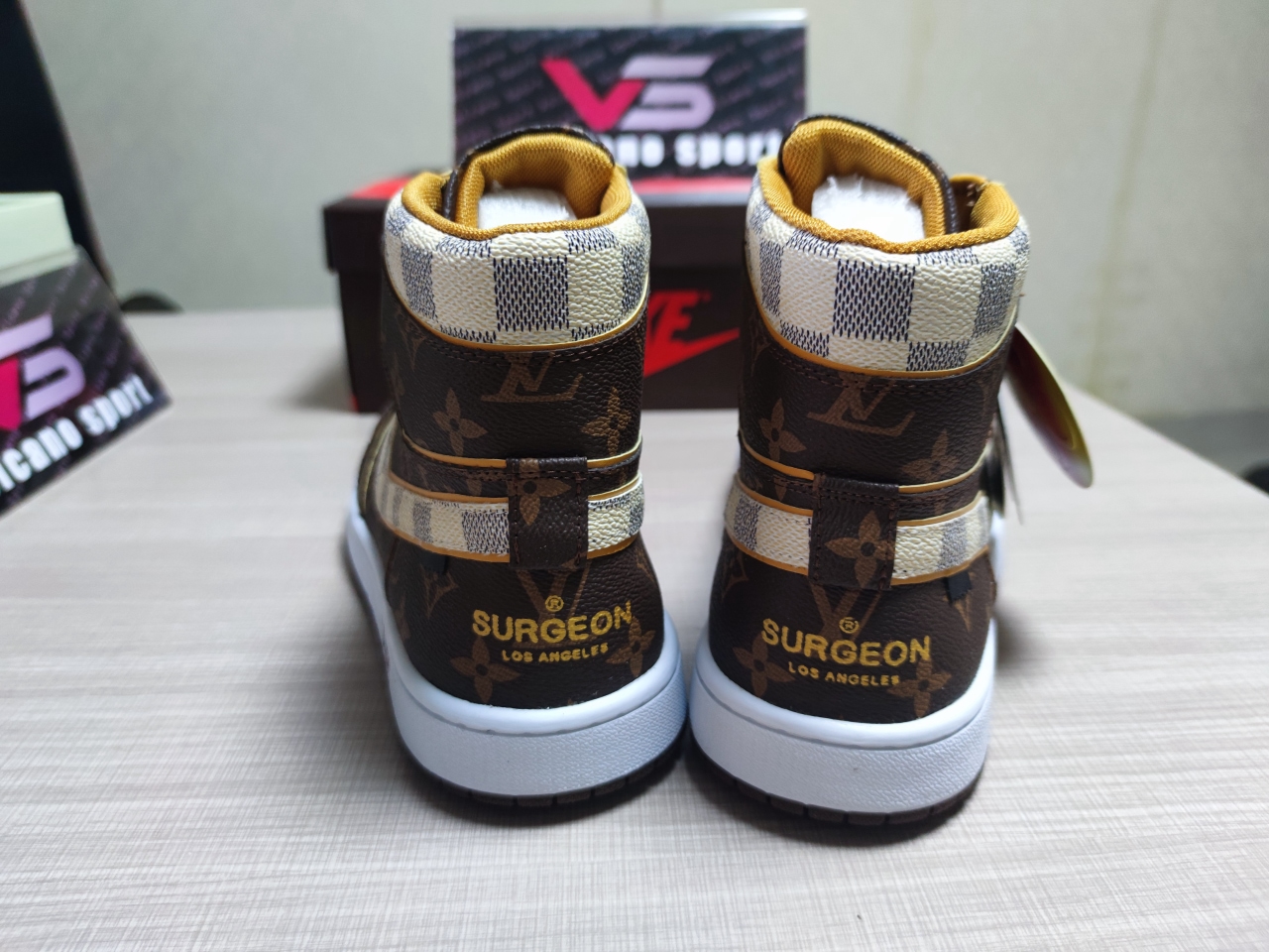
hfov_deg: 71.6
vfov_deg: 56.8
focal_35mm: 24
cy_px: 476
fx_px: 880
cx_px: 634
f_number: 1.69
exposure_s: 1/62
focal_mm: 6.72
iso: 388
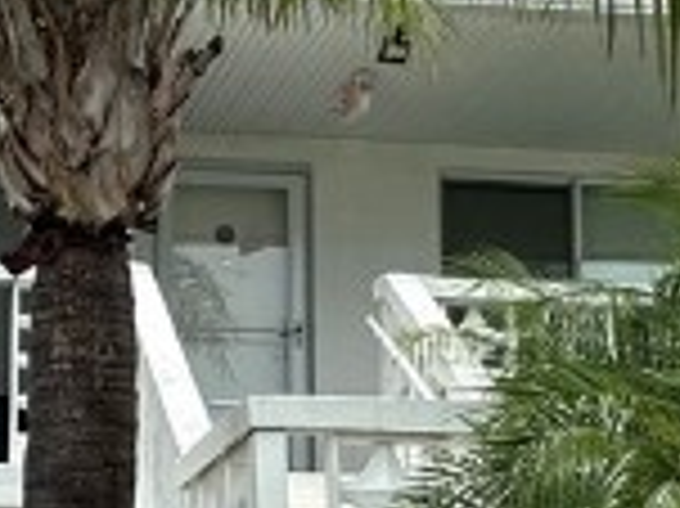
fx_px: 1865
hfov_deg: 20.2
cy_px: 517
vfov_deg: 15.2
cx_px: 59
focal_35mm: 95
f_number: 2.2
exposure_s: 1/972
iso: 40
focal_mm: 2.22
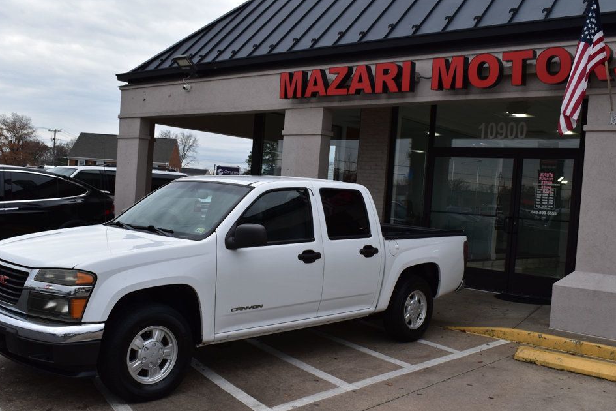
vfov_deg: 34.2
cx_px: 315
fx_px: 667
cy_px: 219
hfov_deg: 49.5
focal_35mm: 39
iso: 400
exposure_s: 1/200
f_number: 10
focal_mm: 24
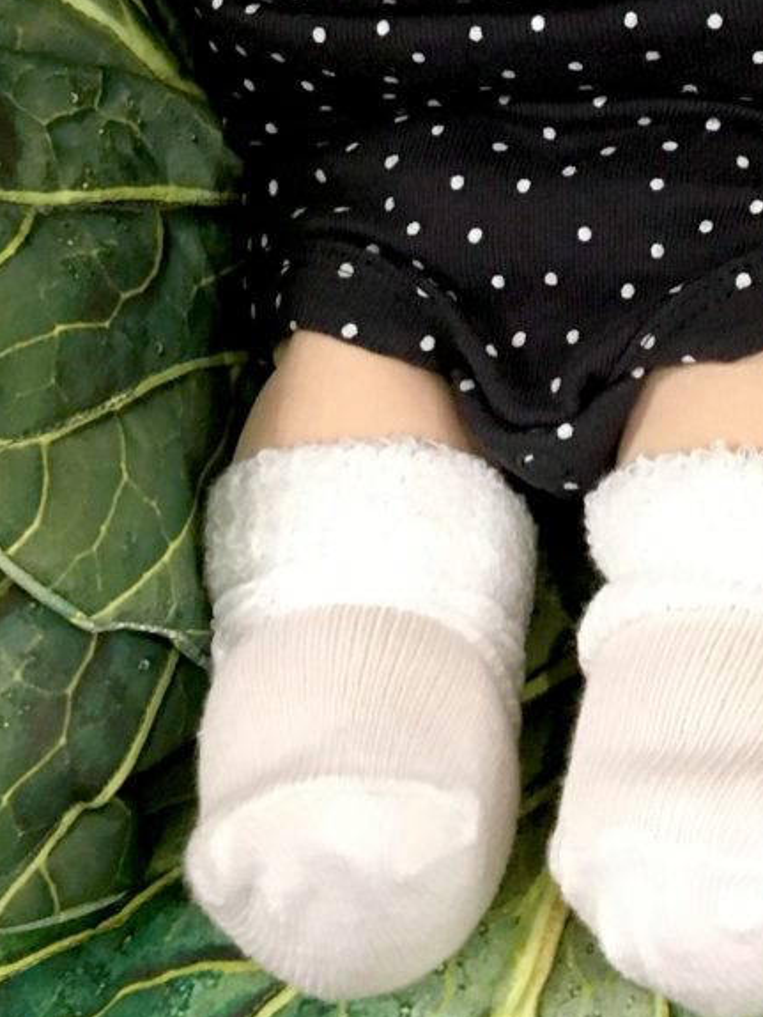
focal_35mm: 82
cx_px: 536
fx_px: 2408
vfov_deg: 22.3
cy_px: -142
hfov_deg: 17.9
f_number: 2.2
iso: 200
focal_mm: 4.15
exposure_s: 1/24
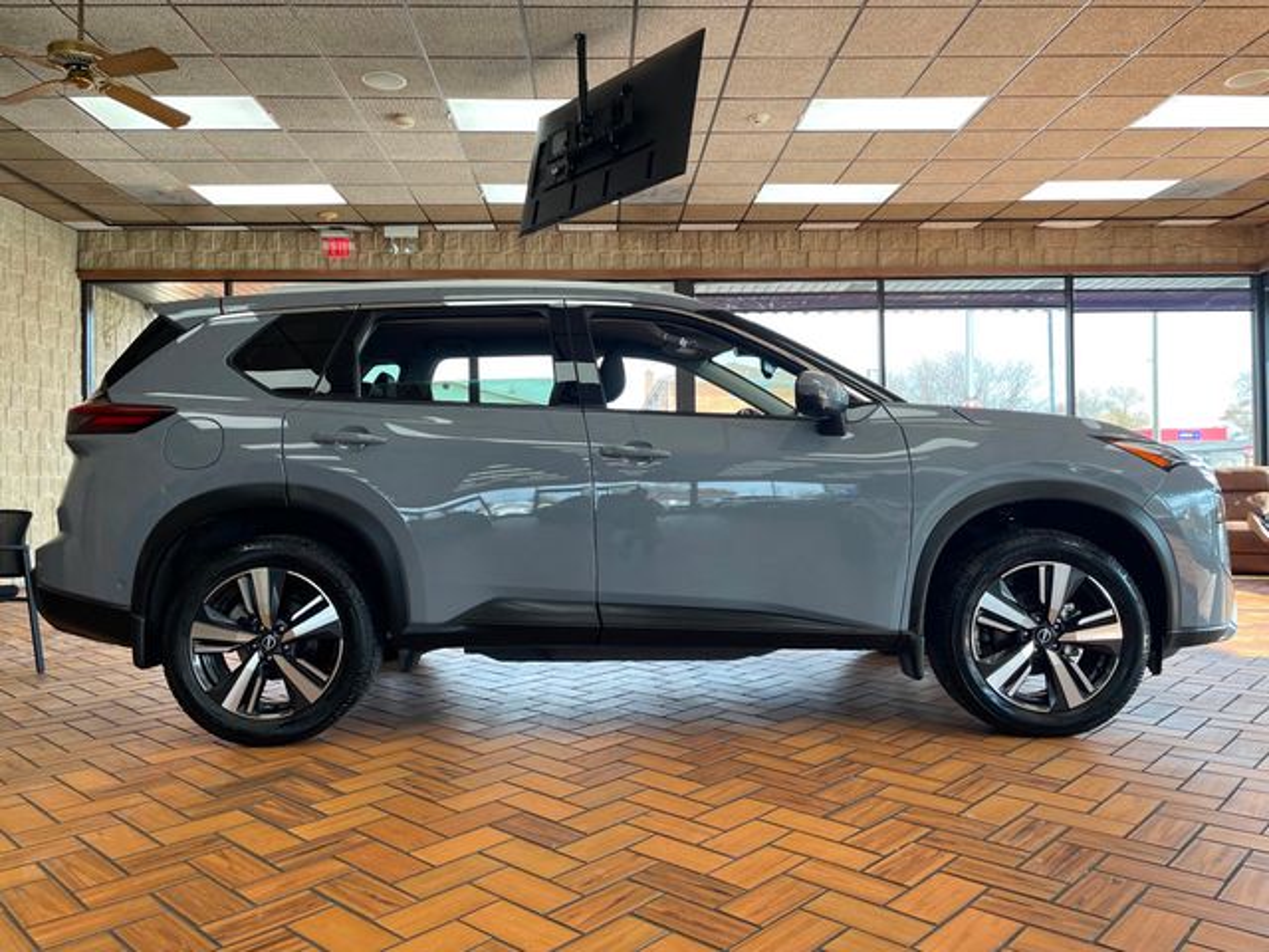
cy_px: 476
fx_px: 953
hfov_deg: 67.3
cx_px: 634
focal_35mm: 26
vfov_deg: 53.1
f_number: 1.6
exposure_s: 1/154
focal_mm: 4.2
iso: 32
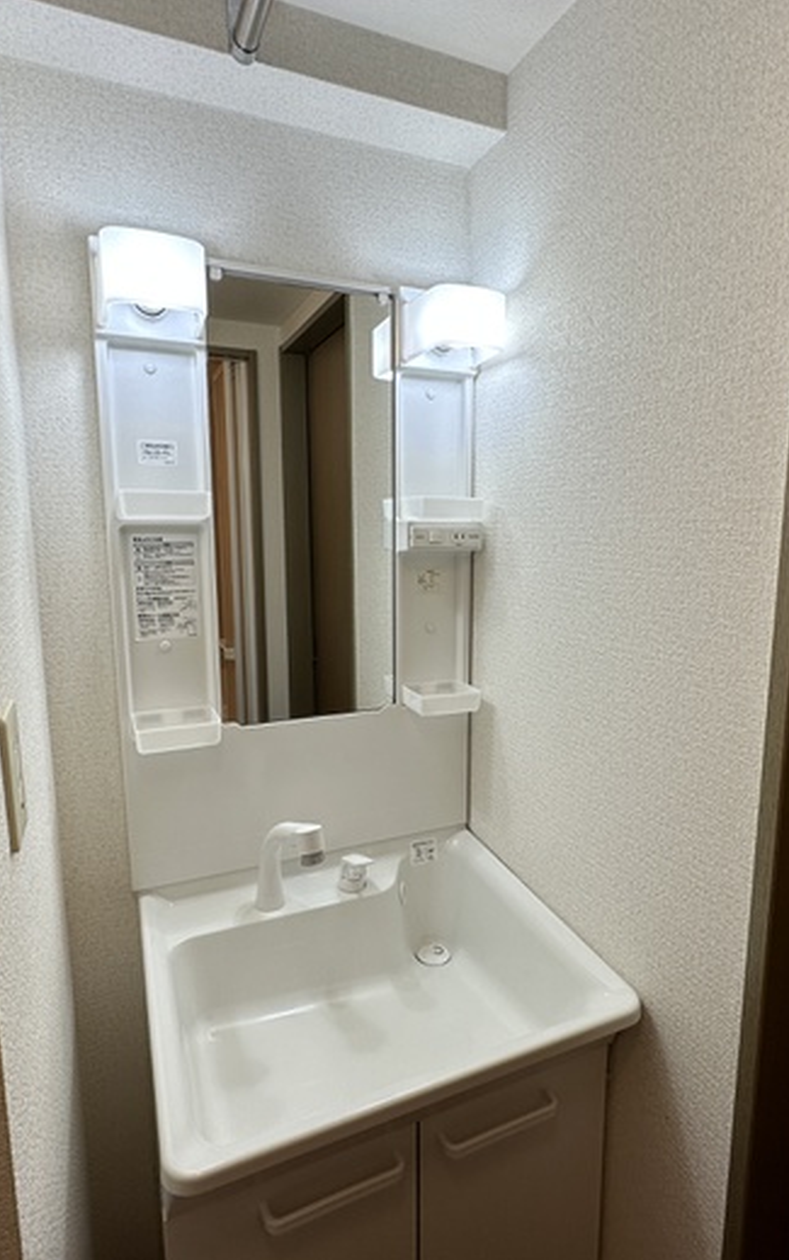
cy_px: 632
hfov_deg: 59.6
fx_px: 687
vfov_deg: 85.0
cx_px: 425
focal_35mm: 20
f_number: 2.2
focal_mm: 2.22
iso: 40
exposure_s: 1/100
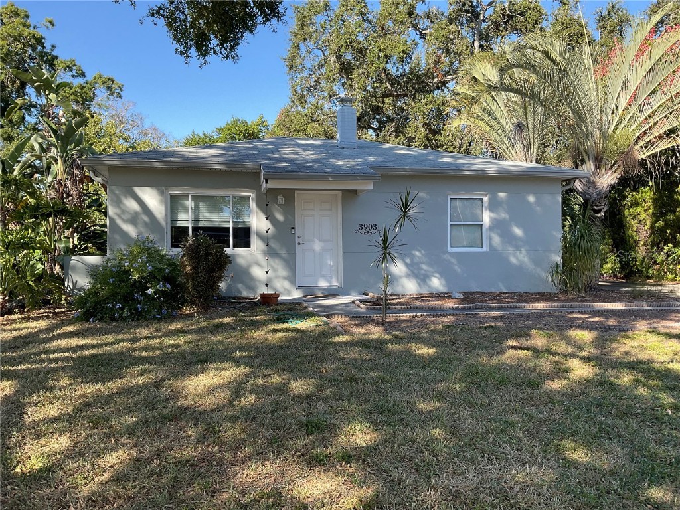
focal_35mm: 29
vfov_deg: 48.2
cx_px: 340
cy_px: 255
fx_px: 570
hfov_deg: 61.7
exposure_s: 1/478
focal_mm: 3
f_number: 1.8
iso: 16
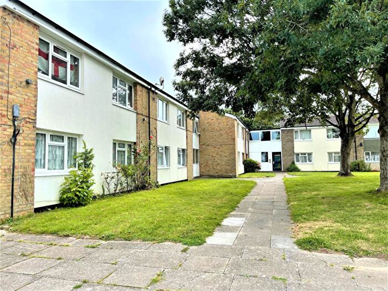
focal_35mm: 26
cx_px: 194
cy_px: 146
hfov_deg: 67.3
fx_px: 291
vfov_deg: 53.1
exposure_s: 1/1175
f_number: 1.6
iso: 32
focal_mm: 5.1
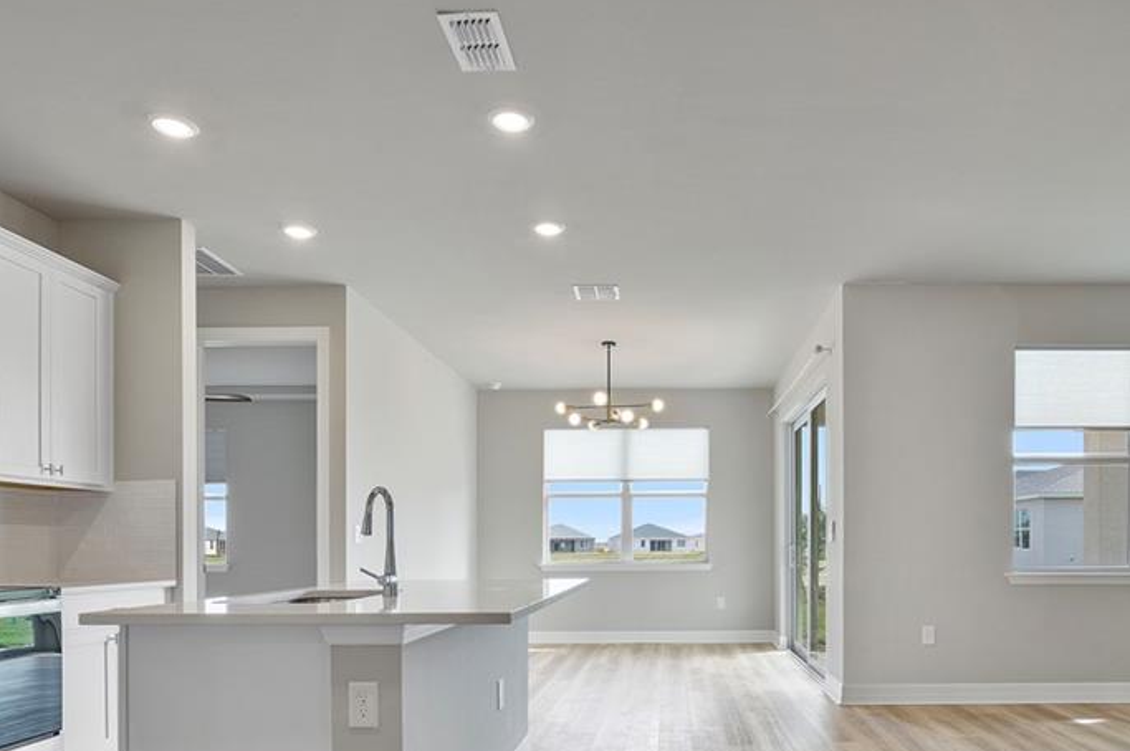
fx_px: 847
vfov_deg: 46.4
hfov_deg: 67.0
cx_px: 660
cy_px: 545
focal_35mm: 27
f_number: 8
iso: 640
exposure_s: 1/50
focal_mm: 18
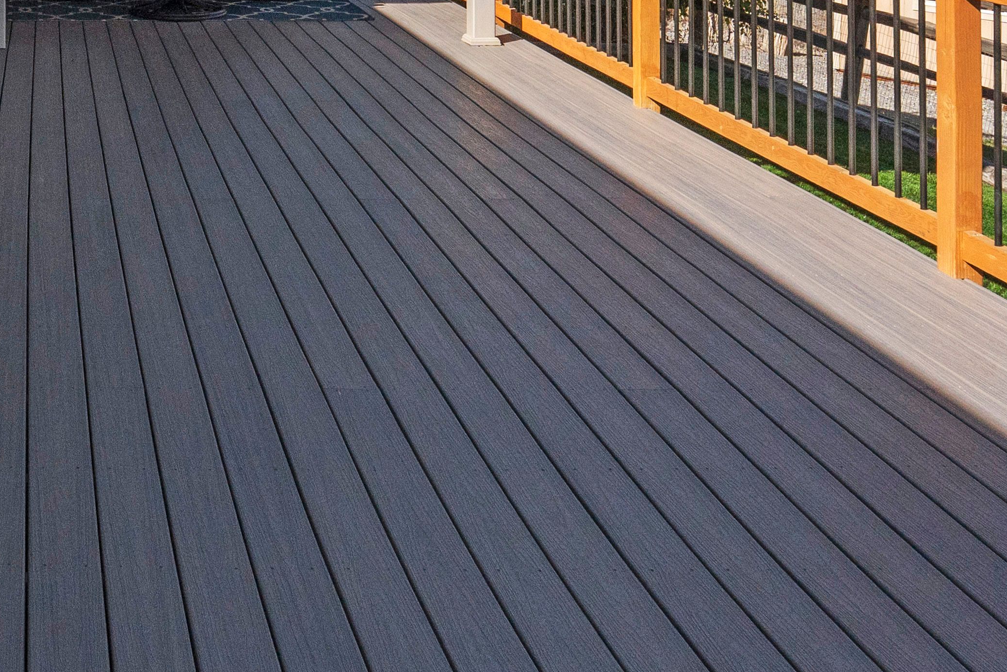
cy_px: -189
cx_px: 27
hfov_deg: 34.0
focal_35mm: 54
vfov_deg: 22.5
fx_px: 1510
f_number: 8
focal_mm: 16
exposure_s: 1/3200
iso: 640
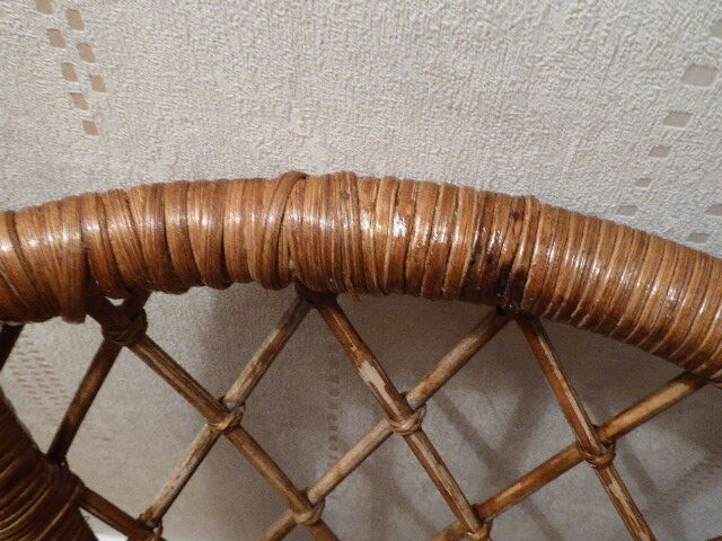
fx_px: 709
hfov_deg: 54.0
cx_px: 361
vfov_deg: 41.8
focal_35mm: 34
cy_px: 270
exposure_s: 1/13
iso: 400
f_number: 3.6
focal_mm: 5.8
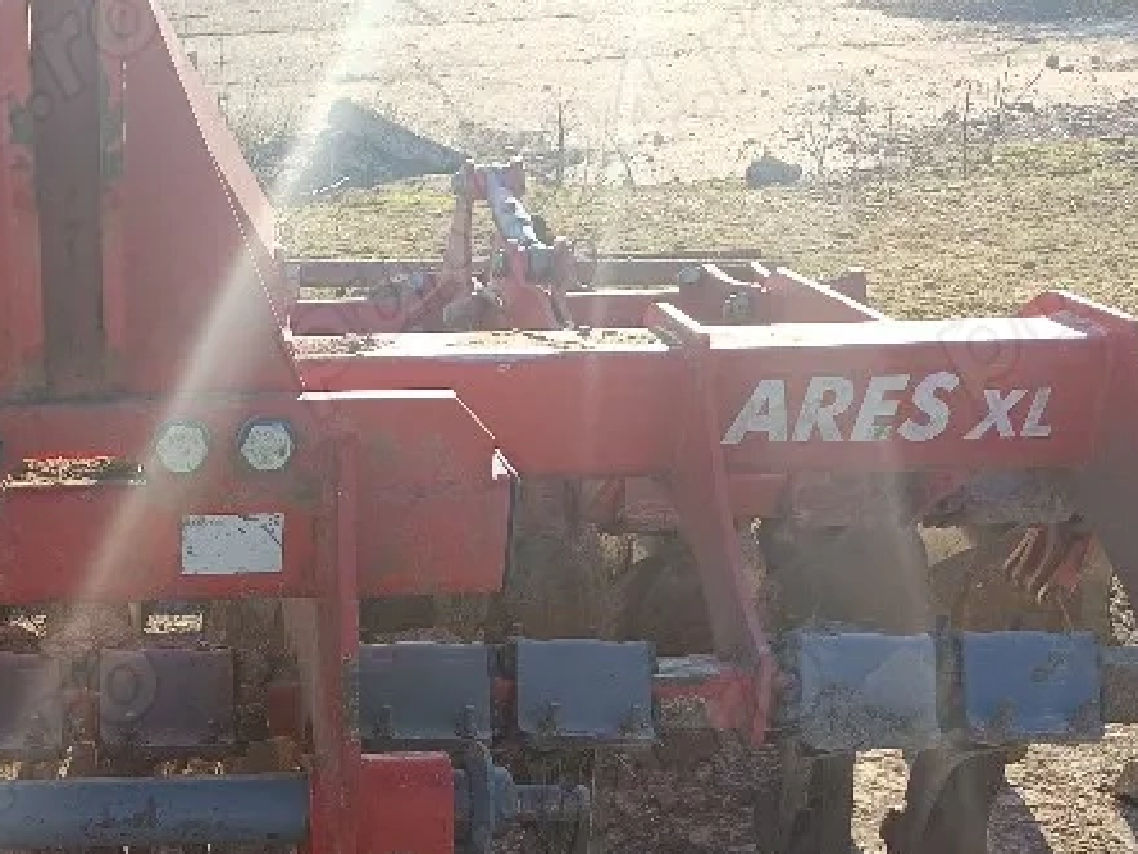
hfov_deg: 33.1
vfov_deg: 25.6
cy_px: 869
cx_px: 54
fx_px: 1775
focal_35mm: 54
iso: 50
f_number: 1.7
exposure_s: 1/196
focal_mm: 5.31
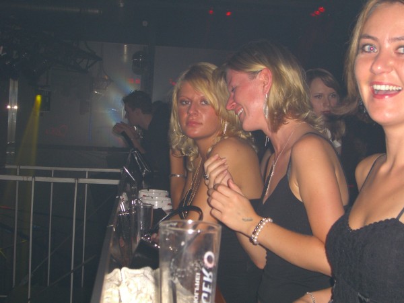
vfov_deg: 25.7
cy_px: 152
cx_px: 202
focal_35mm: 57
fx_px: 665
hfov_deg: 33.8
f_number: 3.6
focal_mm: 11.8
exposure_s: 1/60
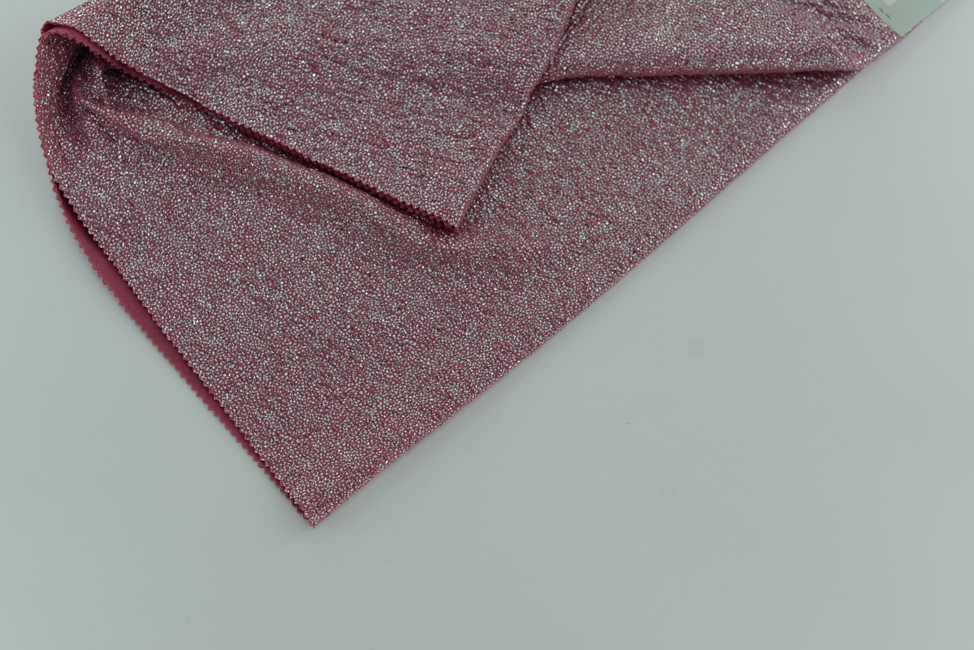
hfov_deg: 39.6
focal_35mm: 50
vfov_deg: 27.0
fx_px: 1353
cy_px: 325
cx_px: 487
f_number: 4
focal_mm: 50
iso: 100
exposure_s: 1/250
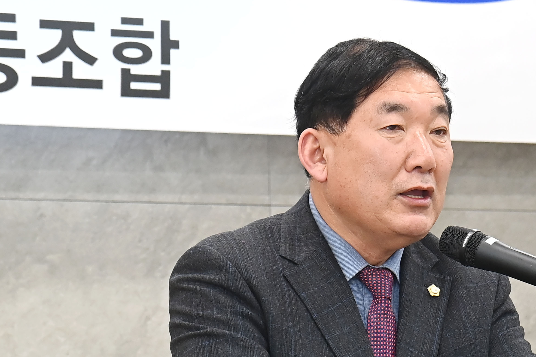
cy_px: 331
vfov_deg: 4.8
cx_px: 422
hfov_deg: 7.1
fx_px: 4288
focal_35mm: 288
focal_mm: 120
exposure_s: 1/250
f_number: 6.3
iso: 2500
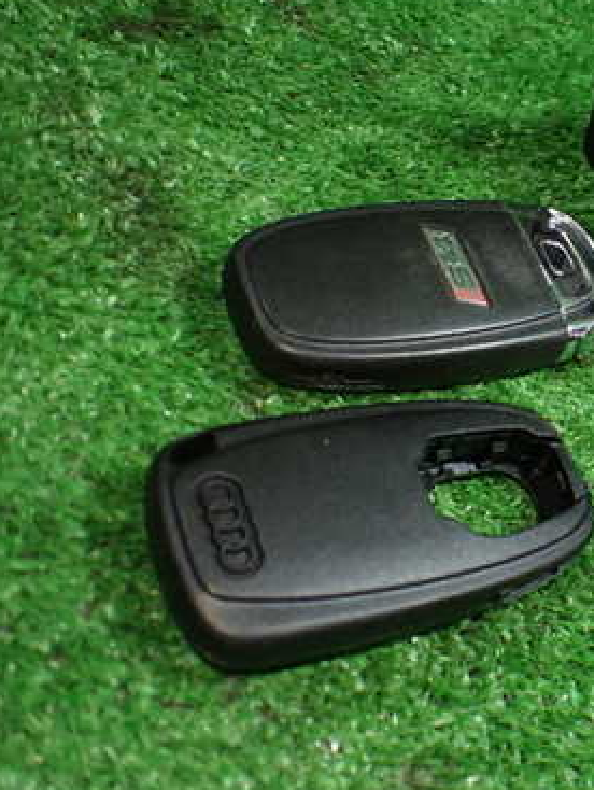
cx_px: 633
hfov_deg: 27.5
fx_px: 1119
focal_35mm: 49
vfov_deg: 38.8
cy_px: 336
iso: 800
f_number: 2.3
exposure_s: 1/125
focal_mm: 5.4
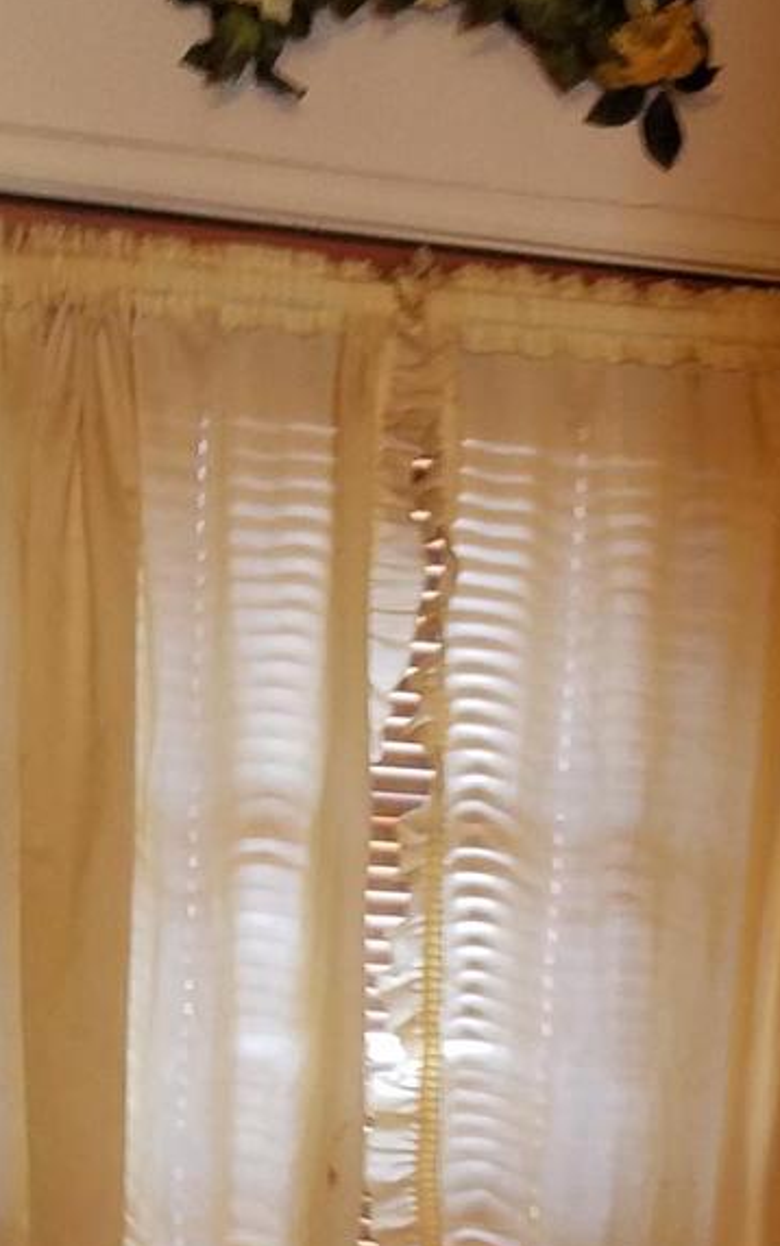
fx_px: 2514
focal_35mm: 74
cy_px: 1555
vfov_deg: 24.7
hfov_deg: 17.6
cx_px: 414
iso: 160
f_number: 1.7
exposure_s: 1/30
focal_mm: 4.2
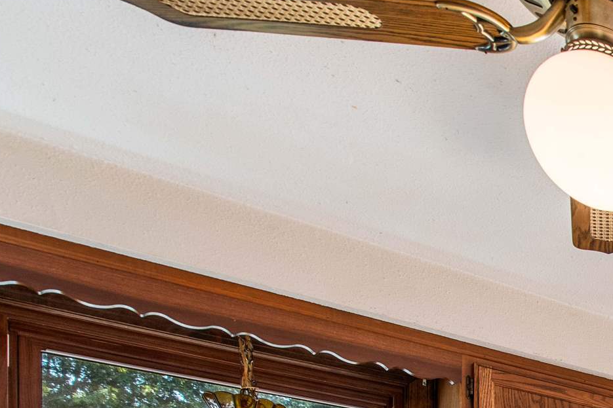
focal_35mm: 46
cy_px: 661
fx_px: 783
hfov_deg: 26.1
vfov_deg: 22.3
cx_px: 987
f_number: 7.1
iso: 400
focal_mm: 14
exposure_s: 1/25
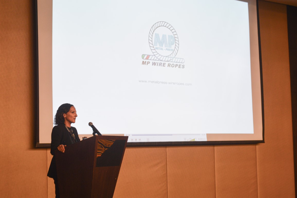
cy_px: 99
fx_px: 618
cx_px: 148
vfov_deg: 18.1
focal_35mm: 75
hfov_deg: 27.0
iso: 400
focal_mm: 50
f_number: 3.2
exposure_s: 1/60
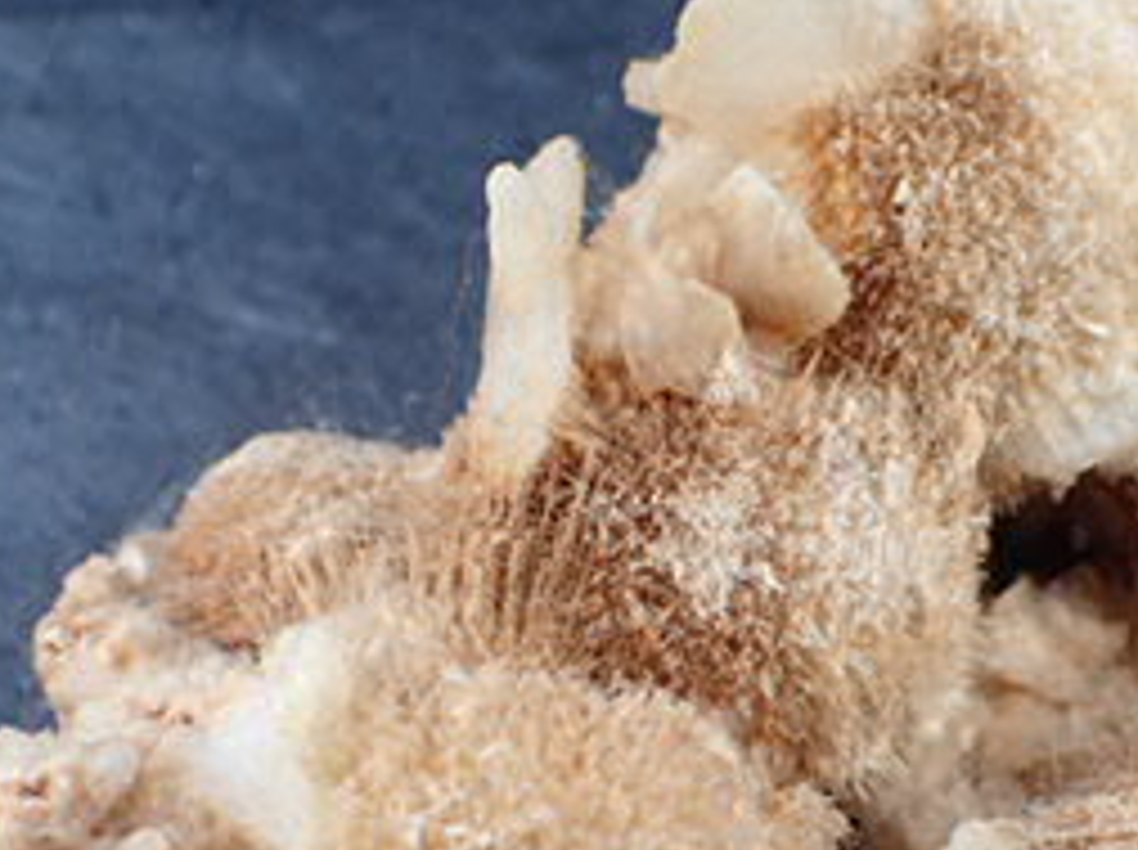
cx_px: 805
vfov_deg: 19.0
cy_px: 747
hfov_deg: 25.5
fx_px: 2495
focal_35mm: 76
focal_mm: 5.5
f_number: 2.3
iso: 100
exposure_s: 1/160
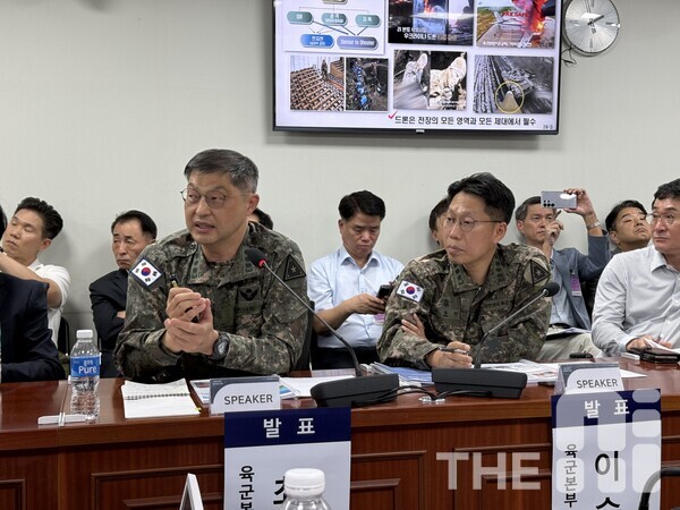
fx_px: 943
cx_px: 340
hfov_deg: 39.7
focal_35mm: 48
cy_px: 255
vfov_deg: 30.3
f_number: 1.78
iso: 64
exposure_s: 1/60
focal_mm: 6.76
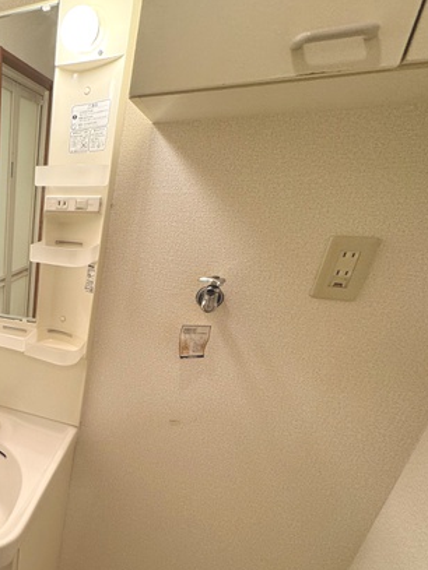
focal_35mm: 24
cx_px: -38
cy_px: 361
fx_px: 396
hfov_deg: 44.2
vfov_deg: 70.3
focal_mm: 2.22
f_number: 2.2
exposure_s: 1/100
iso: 160
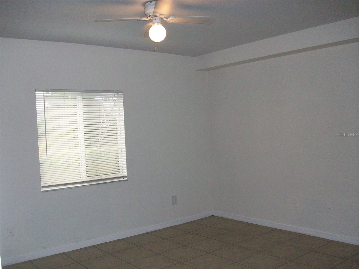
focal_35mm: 34
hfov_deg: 54.0
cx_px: 180
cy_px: 134
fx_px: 353
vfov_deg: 41.8
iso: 160
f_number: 2.8
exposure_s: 1/60
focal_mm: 5.7
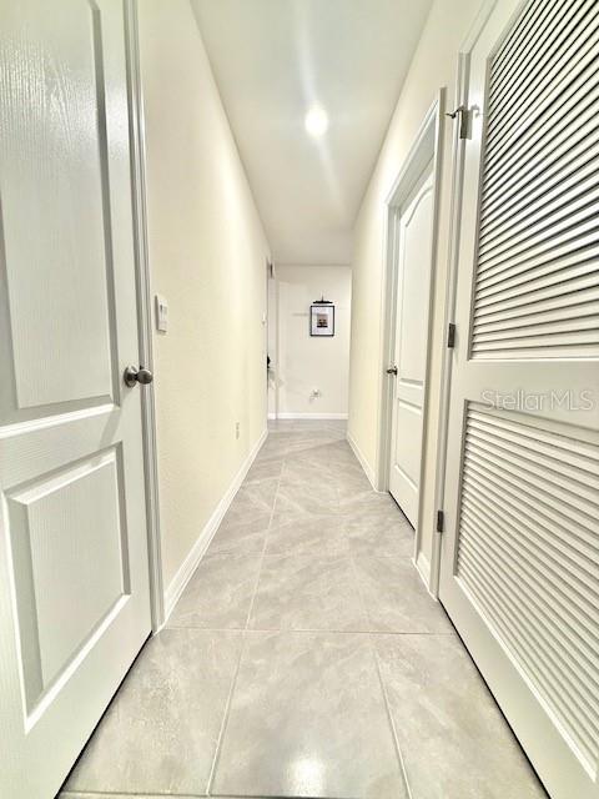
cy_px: 400
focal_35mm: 14
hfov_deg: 85.7
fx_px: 323
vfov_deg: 102.1
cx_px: 300
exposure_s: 1/60
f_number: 2.2
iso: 500
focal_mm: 2.22
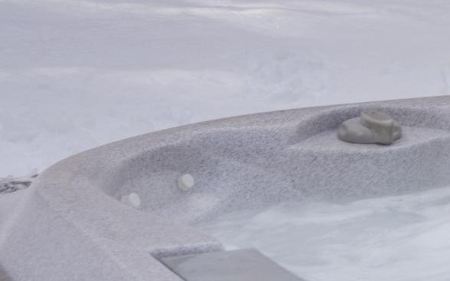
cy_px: -240
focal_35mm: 167
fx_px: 2048
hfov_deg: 11.0
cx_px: 1004
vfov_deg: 7.6
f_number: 7.1
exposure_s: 1/500
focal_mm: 32
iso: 125
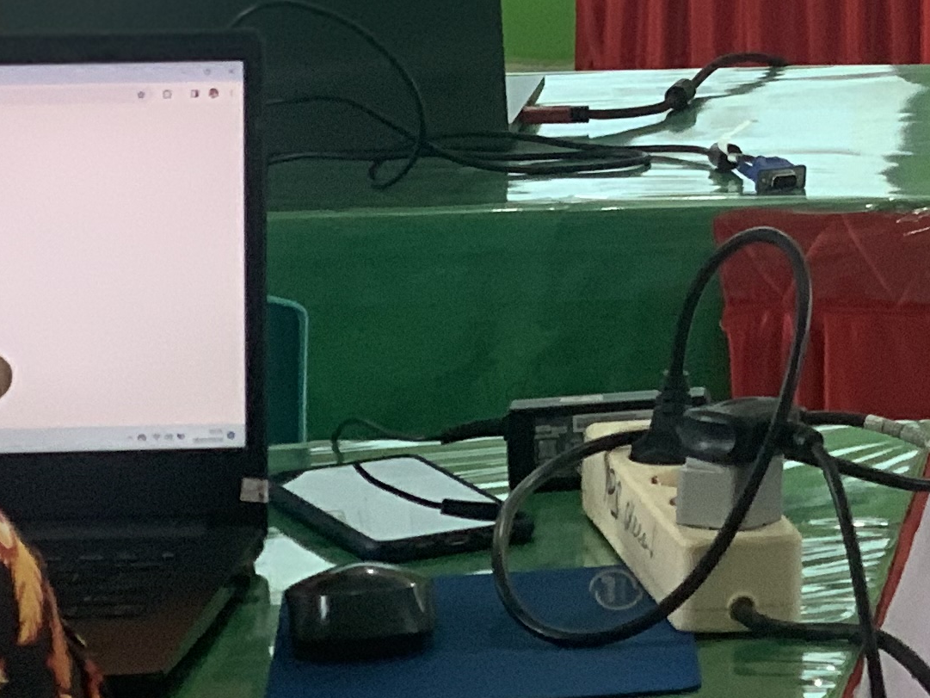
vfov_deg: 7.5
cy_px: -393
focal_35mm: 194
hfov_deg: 9.6
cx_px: 1715
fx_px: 5213
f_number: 2.4
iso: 100
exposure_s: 1/60
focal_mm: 6
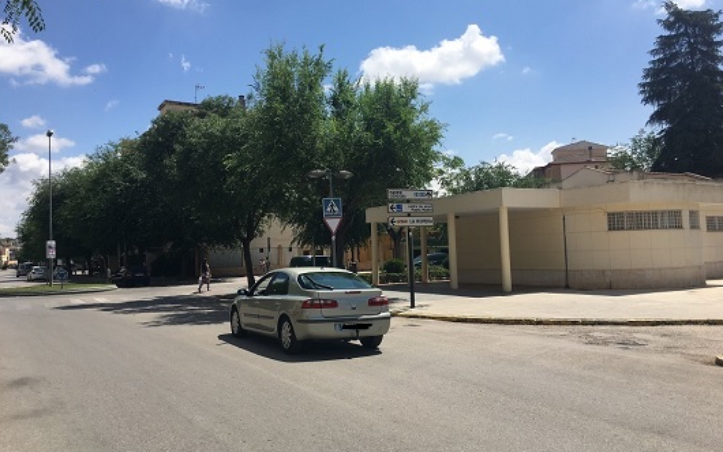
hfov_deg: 61.2
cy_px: 215
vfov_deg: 40.6
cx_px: 359
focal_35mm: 31
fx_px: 611
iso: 25
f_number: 2.2
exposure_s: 1/2262
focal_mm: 4.15
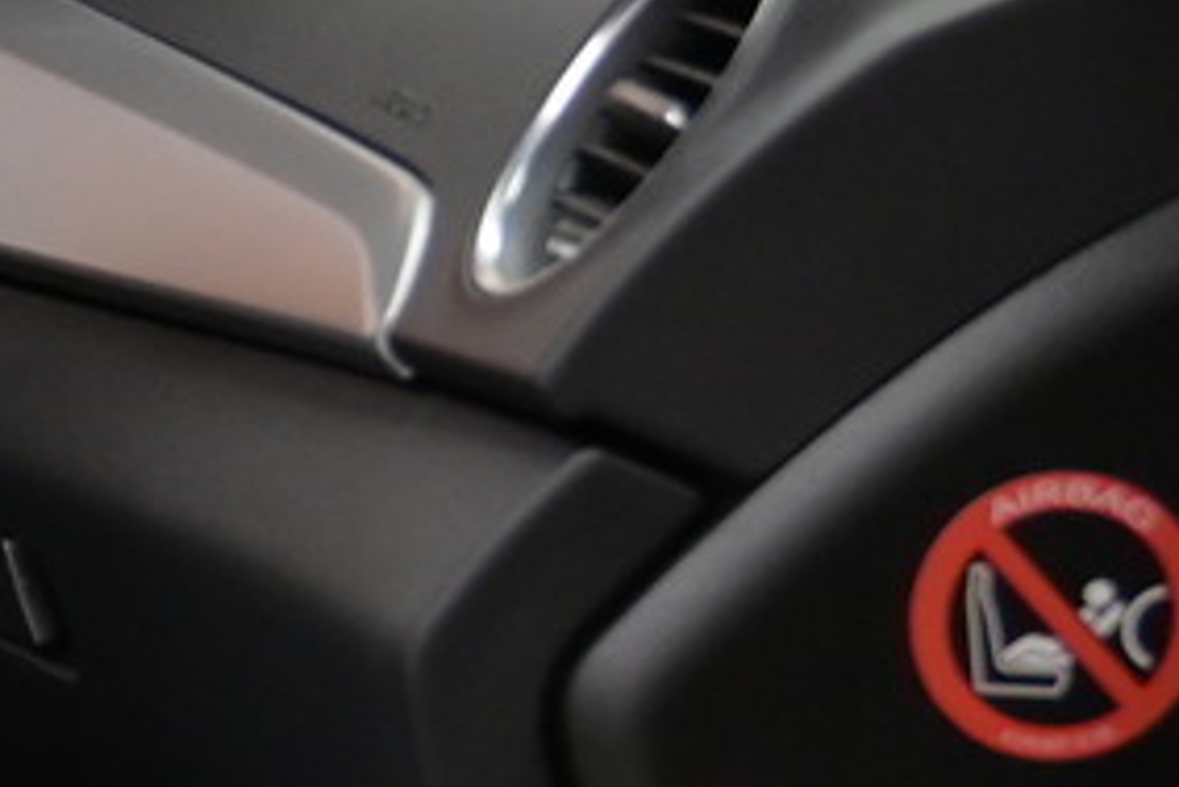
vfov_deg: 6.7
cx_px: -1737
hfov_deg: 8.9
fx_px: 6750
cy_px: 275
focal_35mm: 206
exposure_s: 1/125
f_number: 4
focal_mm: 24
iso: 1600
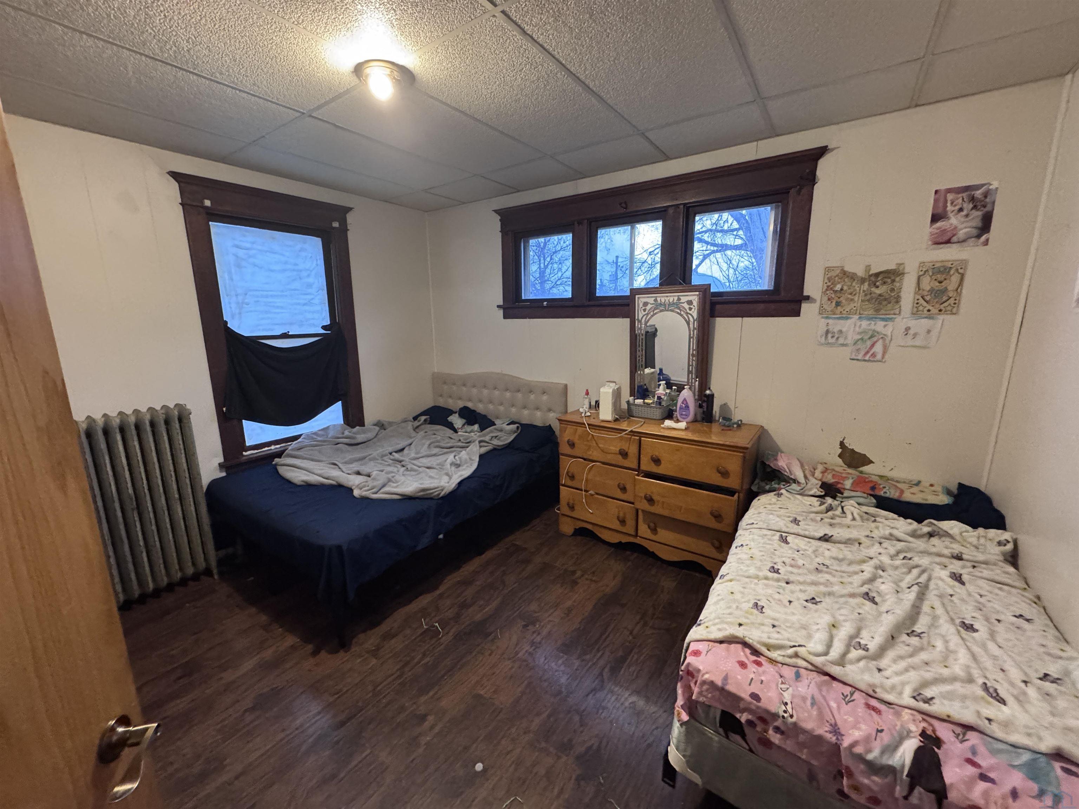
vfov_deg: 85.7
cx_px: 540
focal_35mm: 14
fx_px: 436
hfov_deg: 102.1
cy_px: 404
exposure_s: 1/60
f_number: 2.2
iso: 1000
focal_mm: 2.22
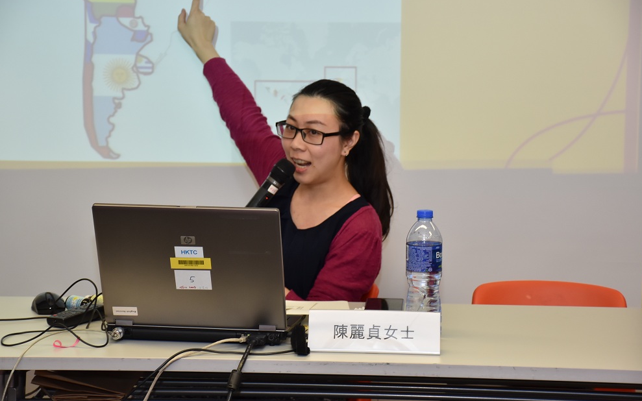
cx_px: 319
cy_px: 199
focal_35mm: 102
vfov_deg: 12.8
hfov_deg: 20.4
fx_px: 1785
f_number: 5
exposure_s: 1/100
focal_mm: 66
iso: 800
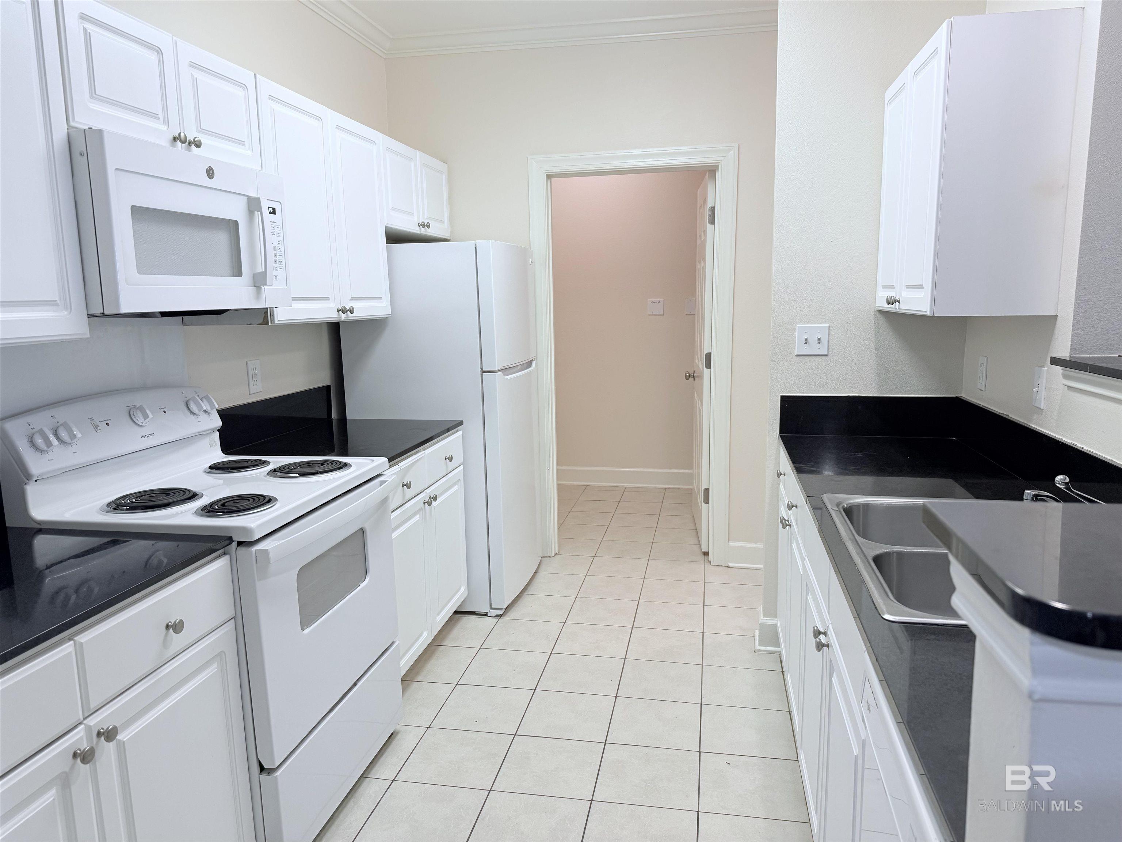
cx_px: 561
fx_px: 778
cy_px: 421
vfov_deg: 56.8
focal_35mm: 24
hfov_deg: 71.6
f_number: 1.78
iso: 125
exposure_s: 1/60
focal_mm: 6.76
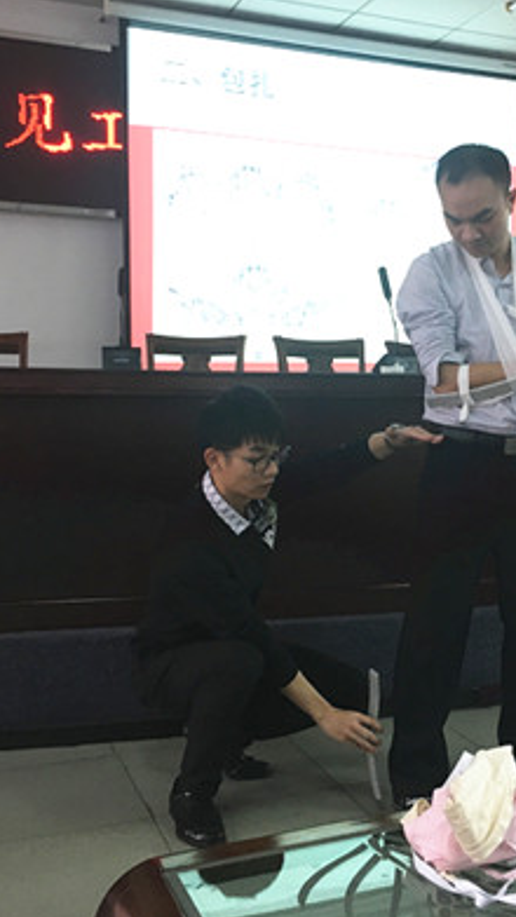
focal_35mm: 43
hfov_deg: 27.3
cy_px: 461
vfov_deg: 47.4
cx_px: 400
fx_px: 1046
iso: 100
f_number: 2.2
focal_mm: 4.15
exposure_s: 1/33
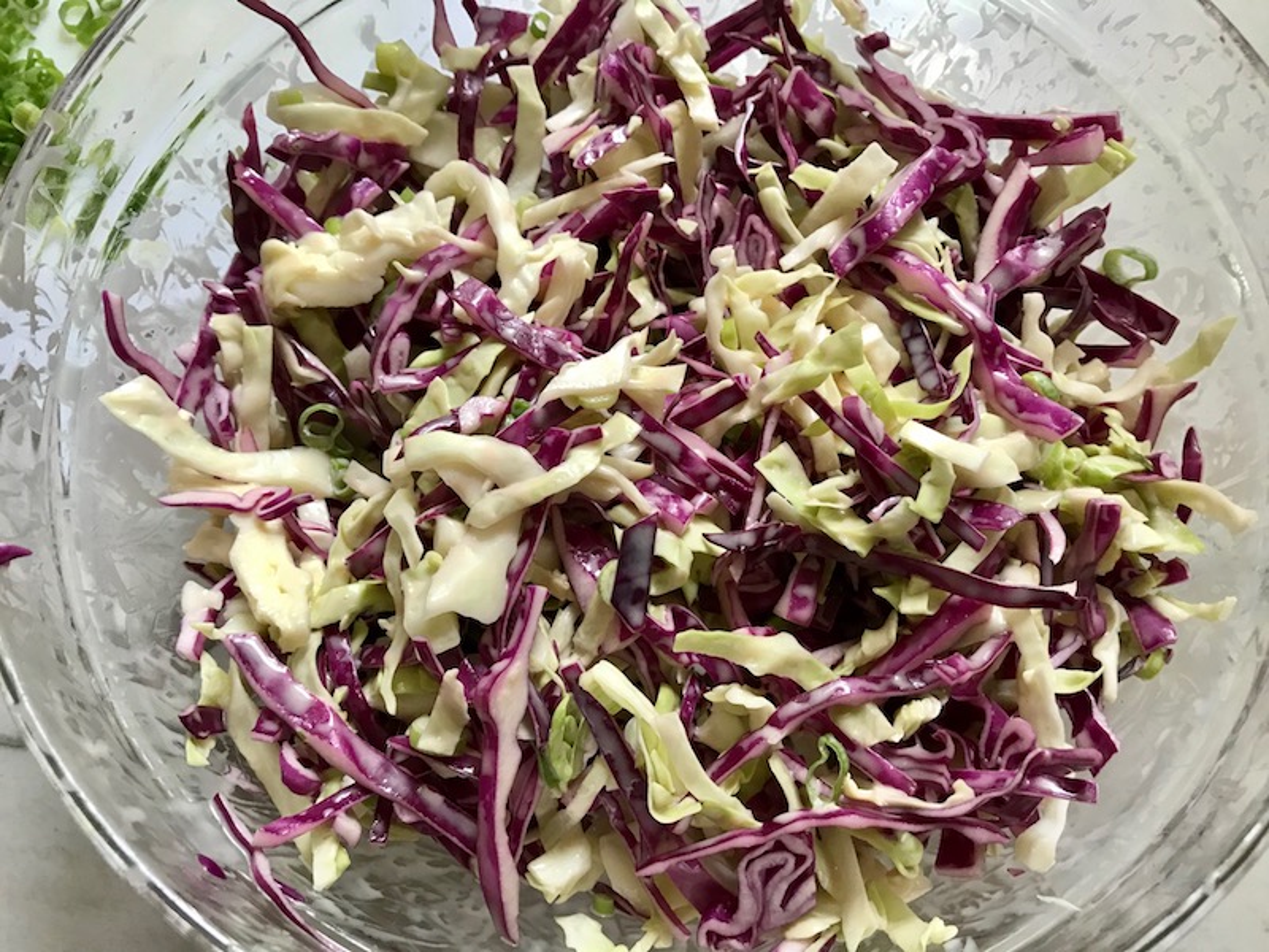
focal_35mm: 28
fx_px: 1026
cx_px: 634
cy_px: 476
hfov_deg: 63.4
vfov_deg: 49.7
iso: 40
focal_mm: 3.99
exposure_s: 1/20
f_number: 1.8
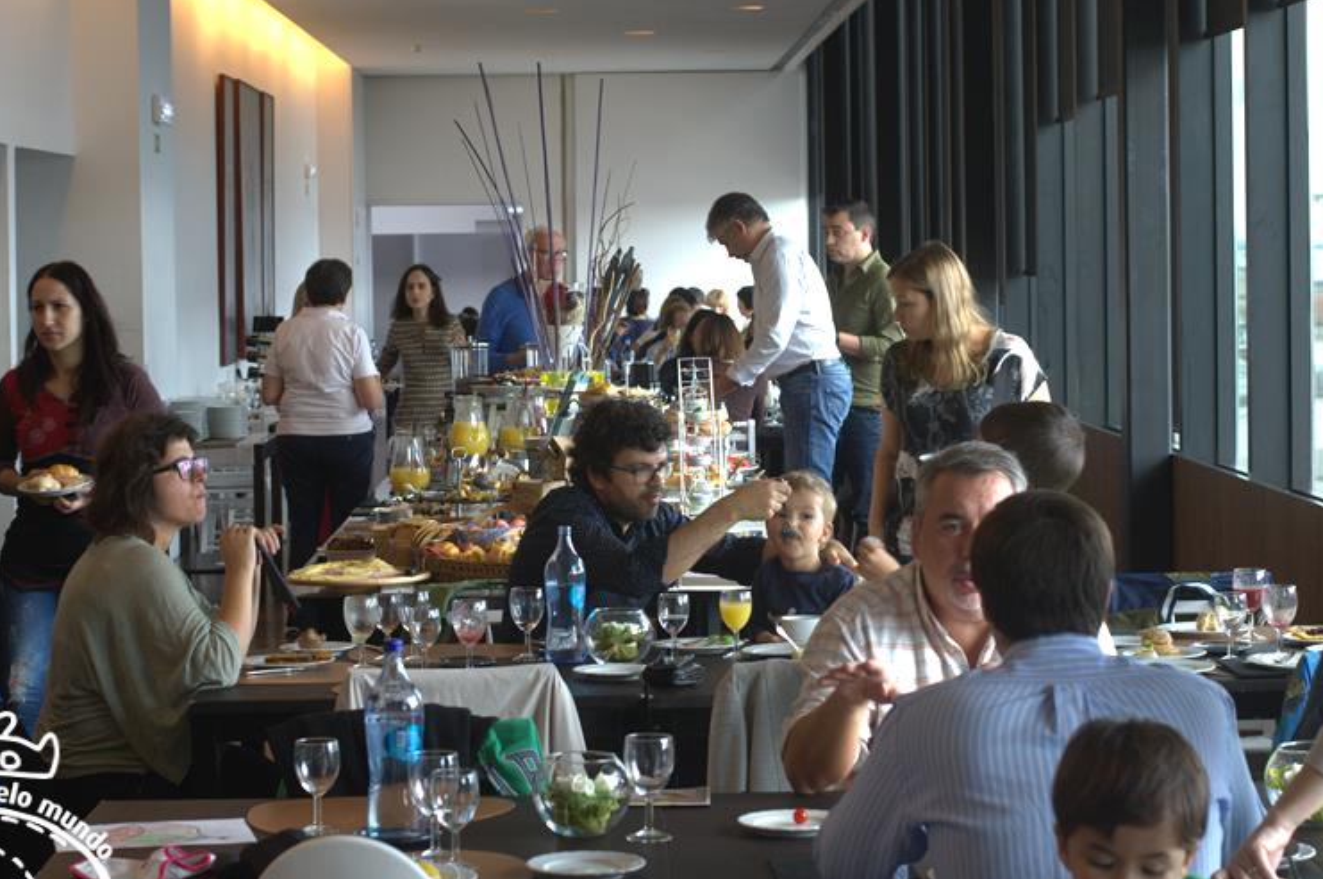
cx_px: 607
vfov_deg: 15.7
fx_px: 3193
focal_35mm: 87
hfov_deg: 23.4
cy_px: 389
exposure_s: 1/100
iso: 800
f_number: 5
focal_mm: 50
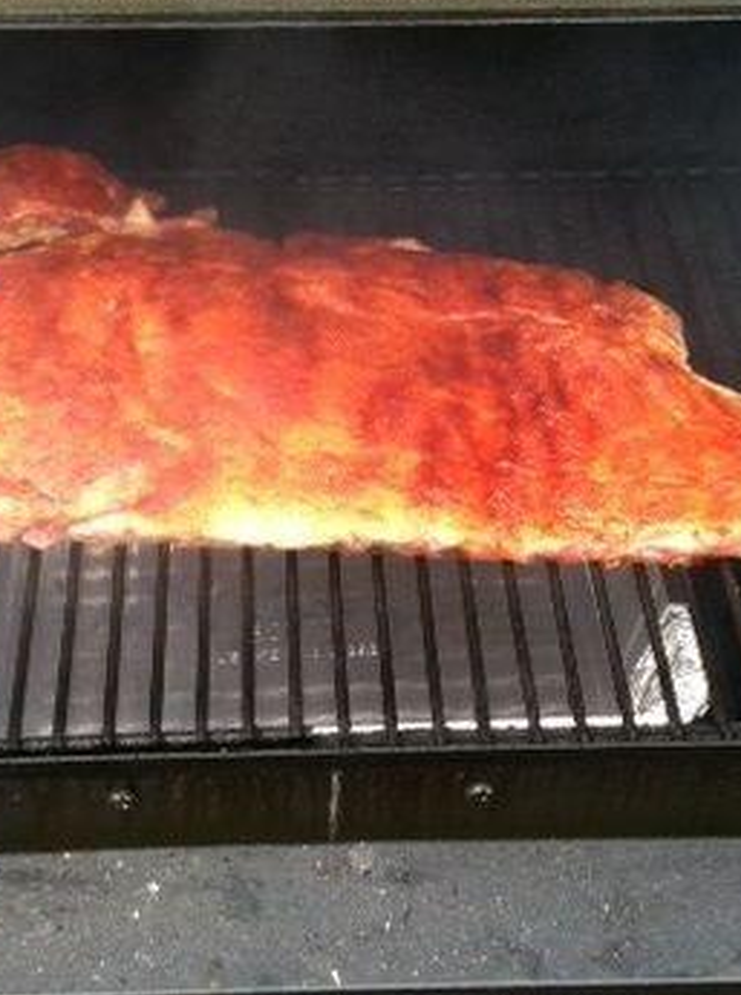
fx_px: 1863
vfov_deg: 29.8
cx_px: 369
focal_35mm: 65
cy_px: 395
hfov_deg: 22.5
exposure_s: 1/188
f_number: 2.8
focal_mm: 3.85
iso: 80
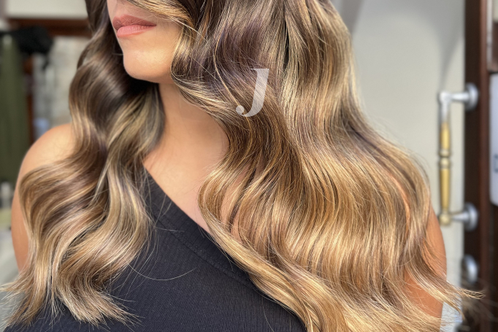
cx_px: 253
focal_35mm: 37
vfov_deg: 35.3
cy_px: 92
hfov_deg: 51.9
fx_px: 512
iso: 100
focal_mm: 5.1
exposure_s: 1/121
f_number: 1.6
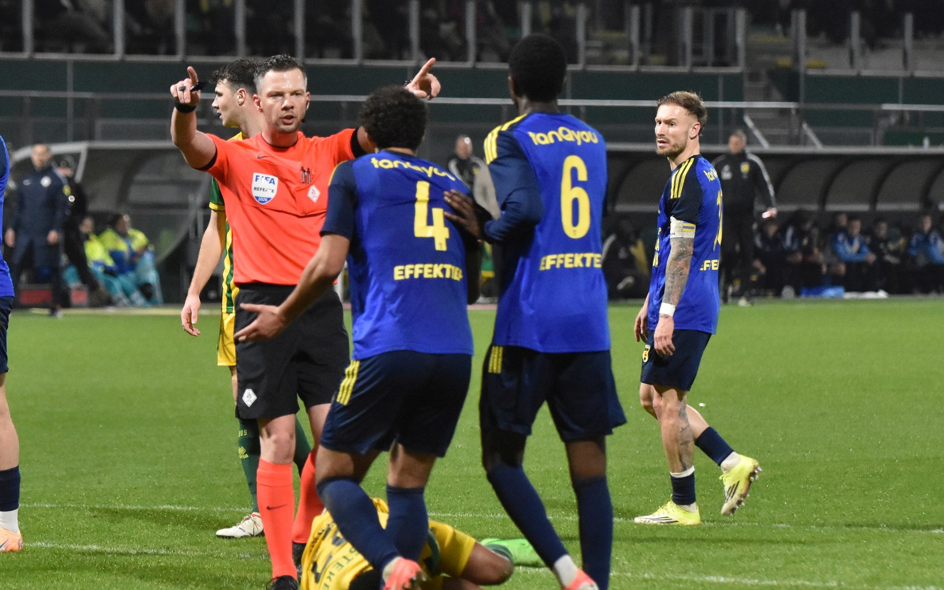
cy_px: 315
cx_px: 473
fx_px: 4580
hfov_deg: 11.8
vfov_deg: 7.4
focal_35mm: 178
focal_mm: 116
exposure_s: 1/640
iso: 2500
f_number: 2.8
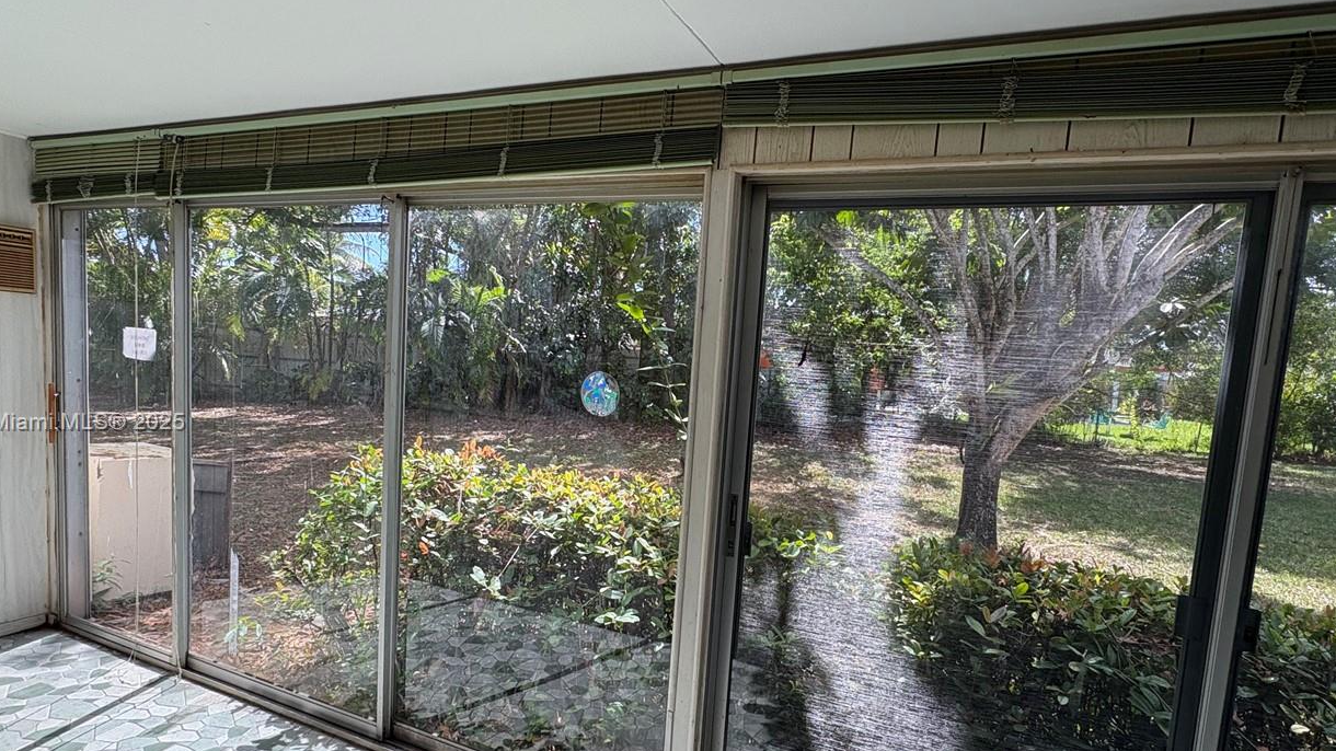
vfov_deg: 55.7
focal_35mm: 20
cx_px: 711
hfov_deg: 86.5
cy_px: 424
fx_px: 708
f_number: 2.2
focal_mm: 2.22
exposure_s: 1/171
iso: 40
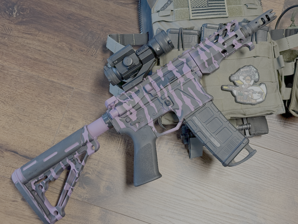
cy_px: 112
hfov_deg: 39.7
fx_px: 413
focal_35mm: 48
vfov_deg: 30.3
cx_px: 149
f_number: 1.78
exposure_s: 1/40
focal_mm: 6.76
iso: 200
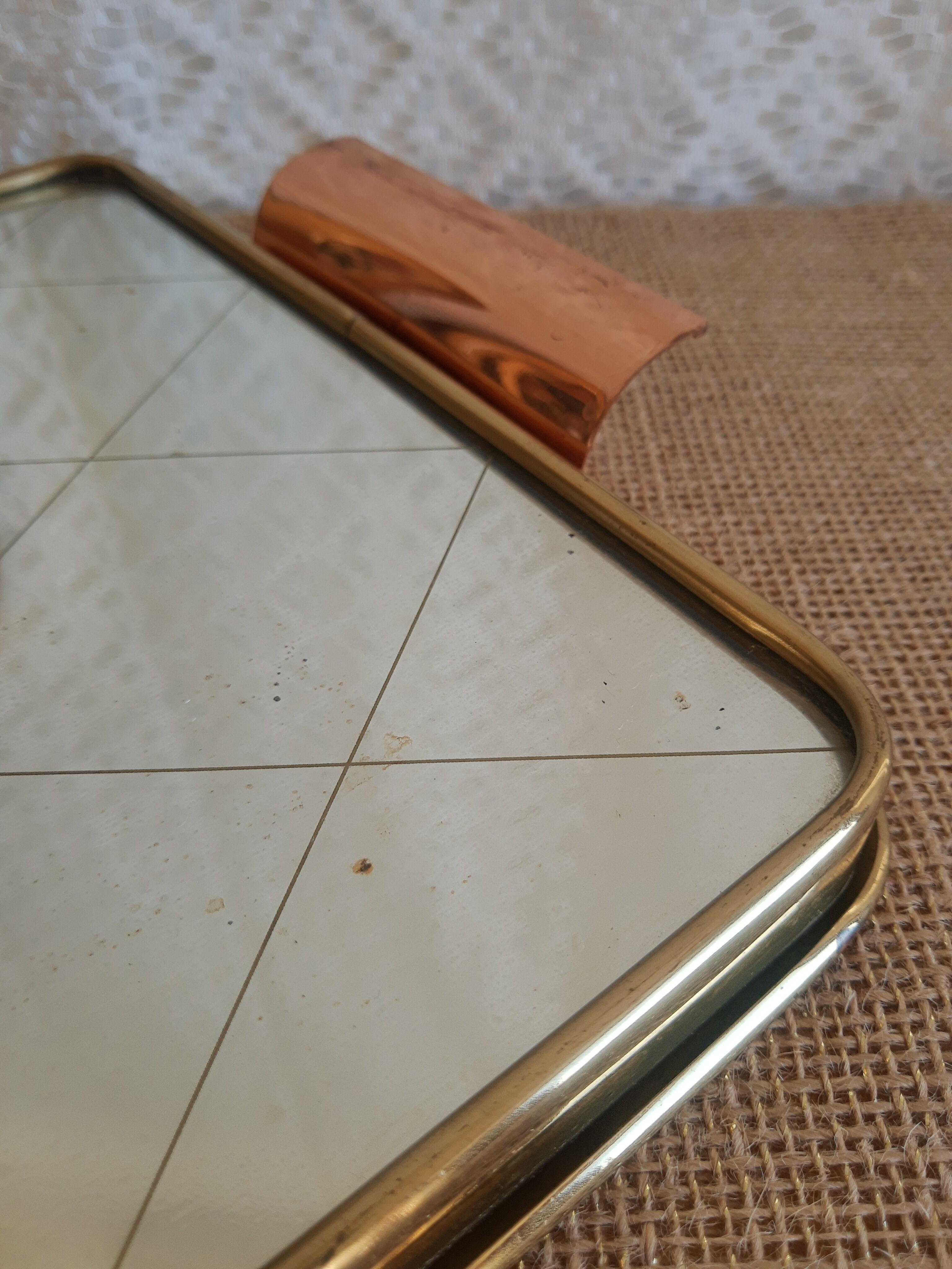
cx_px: 476
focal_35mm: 26
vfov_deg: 67.3
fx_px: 953
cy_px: 634
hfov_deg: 53.1
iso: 52
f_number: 1.8
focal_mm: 3.95
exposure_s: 1/100
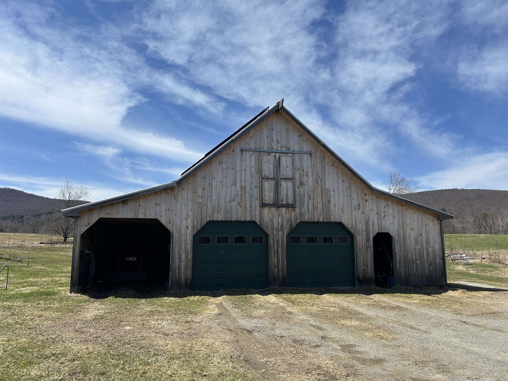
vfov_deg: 53.1
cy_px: 190
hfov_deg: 67.3
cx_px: 254
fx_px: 382
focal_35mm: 26
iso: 50
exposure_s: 1/5587
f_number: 1.5
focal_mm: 5.7
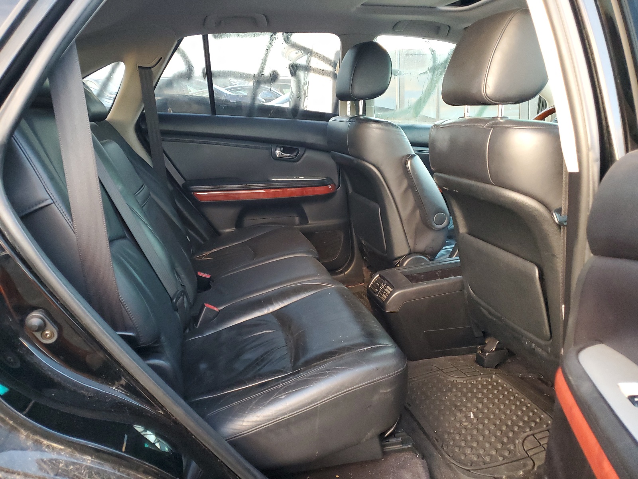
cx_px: 319
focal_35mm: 26
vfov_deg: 53.1
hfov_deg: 67.3
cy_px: 240
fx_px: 479
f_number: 1.5
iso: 327
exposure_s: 1/60.2
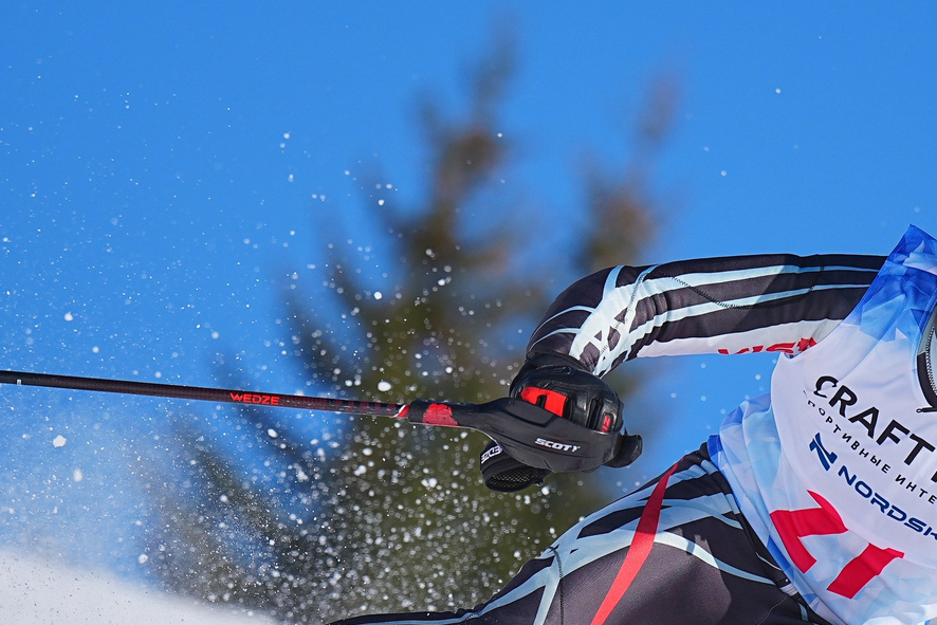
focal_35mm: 416
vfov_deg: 3.3
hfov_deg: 5.0
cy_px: 426
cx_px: 747
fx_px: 10829
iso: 100
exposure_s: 1/4000
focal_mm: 144
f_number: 2.8
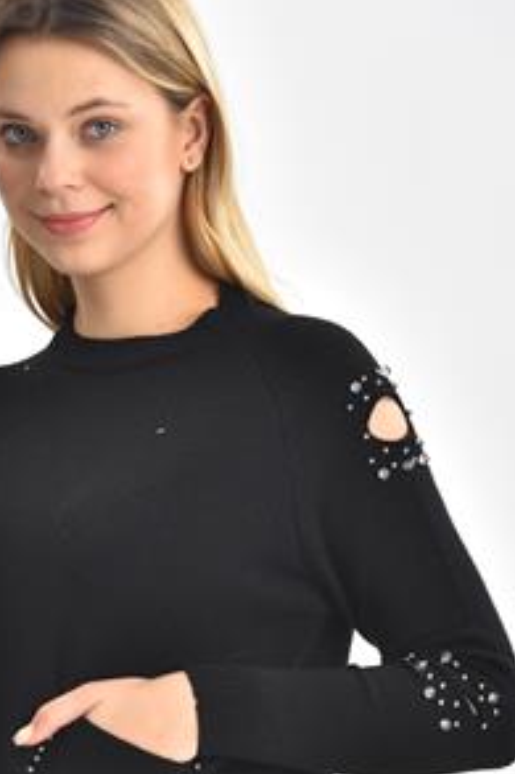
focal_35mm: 311
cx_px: 87
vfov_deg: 6.6
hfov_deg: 4.4
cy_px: 619
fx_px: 6681
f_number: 6.3
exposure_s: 1/160
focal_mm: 160
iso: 100
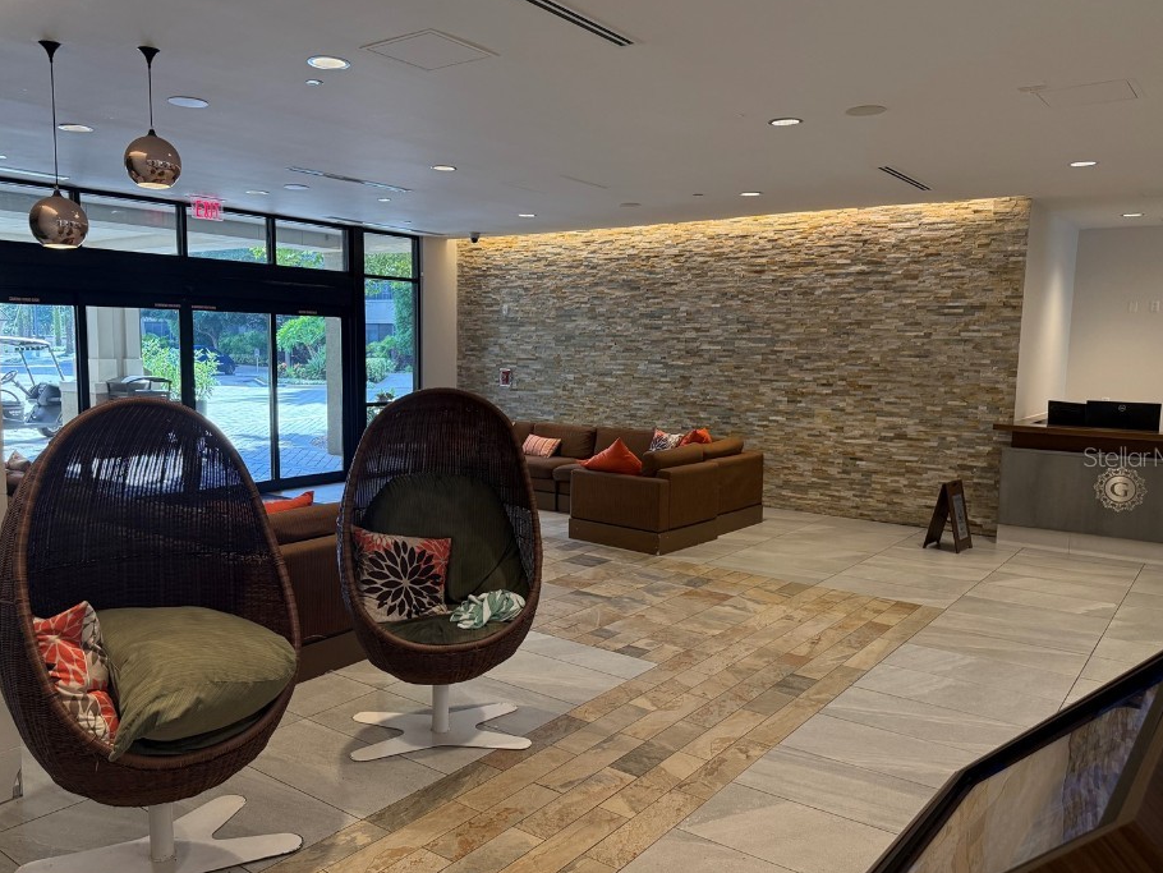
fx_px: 907
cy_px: 456
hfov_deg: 65.3
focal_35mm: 27
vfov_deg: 51.4
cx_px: 550
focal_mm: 6.76
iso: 250
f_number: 1.78
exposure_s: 1/120
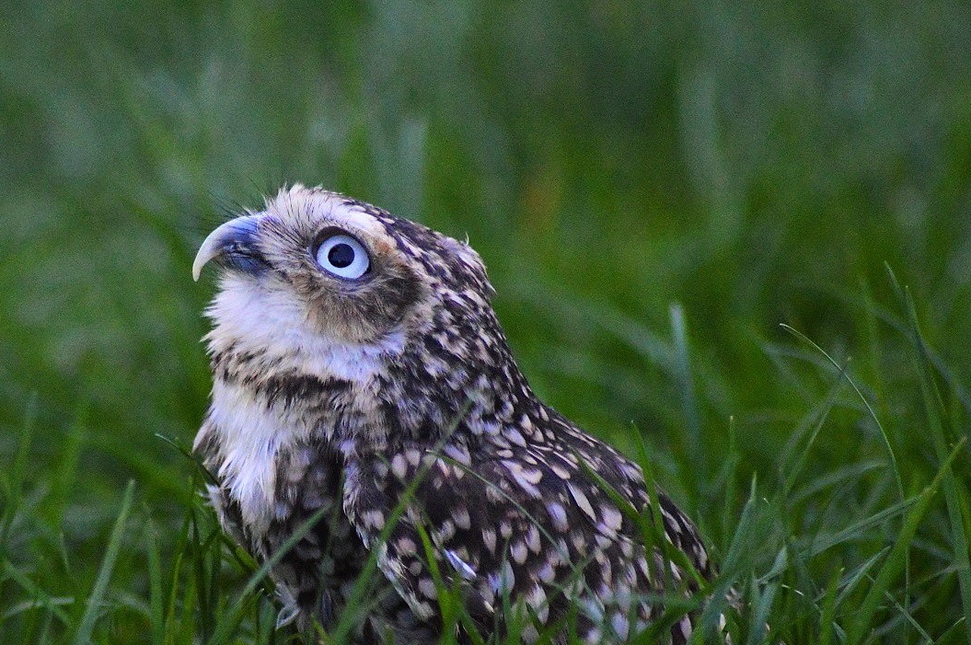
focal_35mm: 693
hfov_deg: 3.0
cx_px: 315
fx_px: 18671
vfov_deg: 2.0
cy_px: 335
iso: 3200
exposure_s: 1/2500
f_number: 5.6
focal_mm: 300
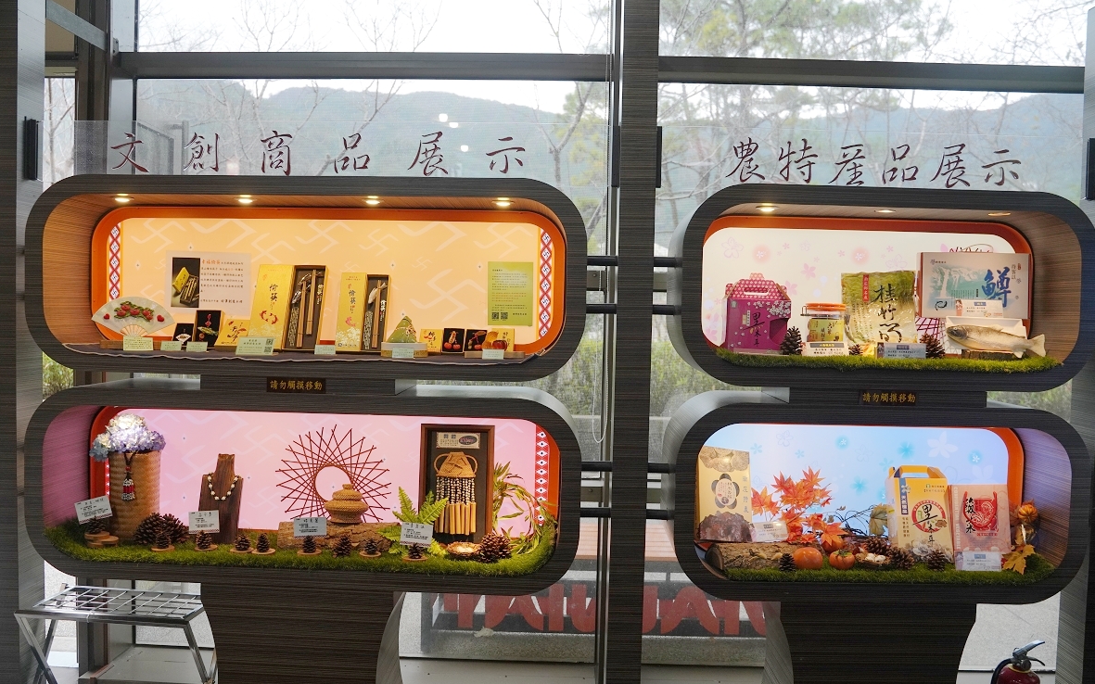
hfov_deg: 64.6
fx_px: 865
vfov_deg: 43.1
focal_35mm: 29
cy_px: 341
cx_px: 548
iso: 1250
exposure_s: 1/160
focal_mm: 28
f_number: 4
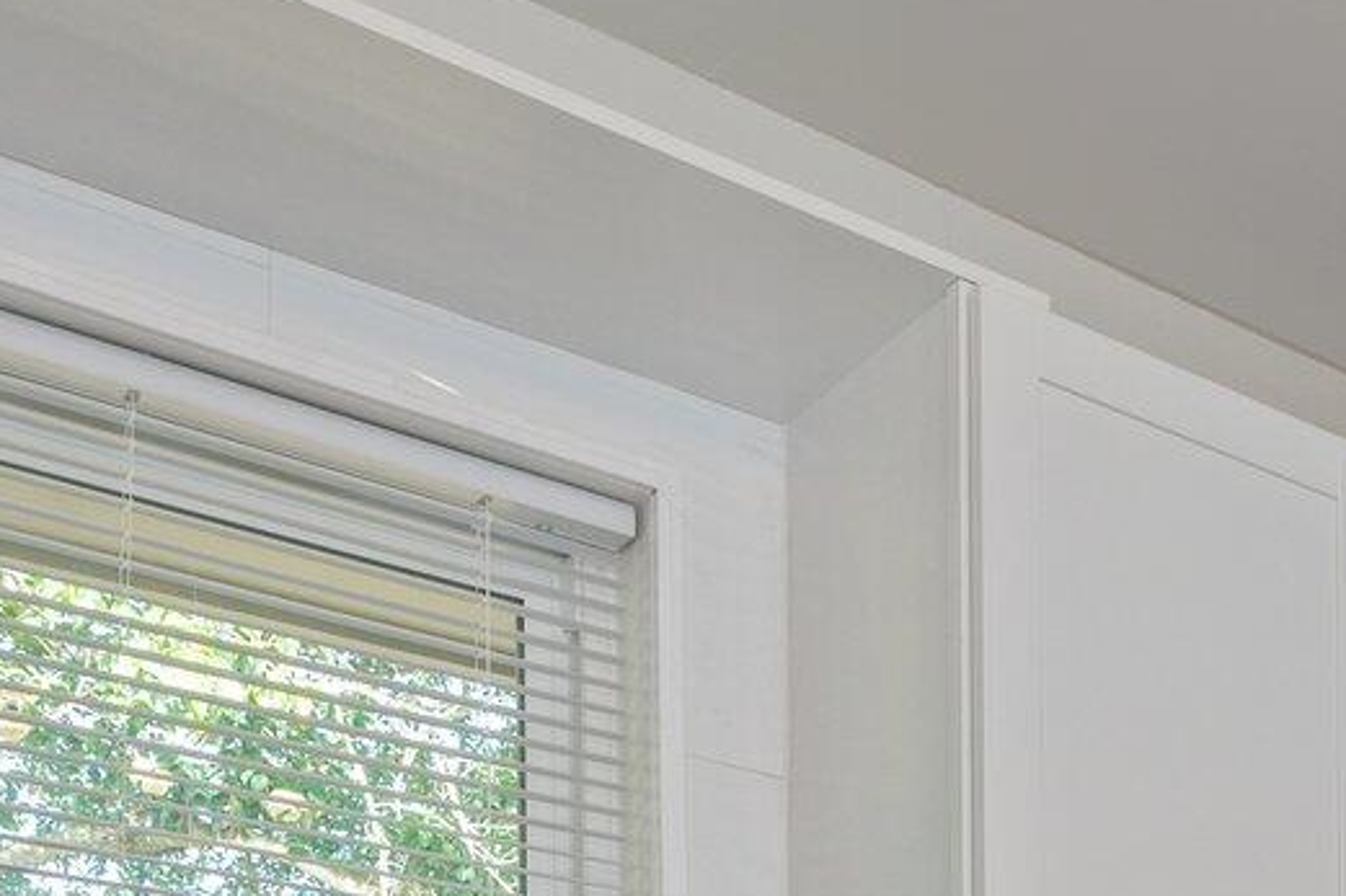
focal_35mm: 55
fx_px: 2056
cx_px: 1191
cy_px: 1474
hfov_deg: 34.4
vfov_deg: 19.9
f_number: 9
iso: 320
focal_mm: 14
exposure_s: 1/50
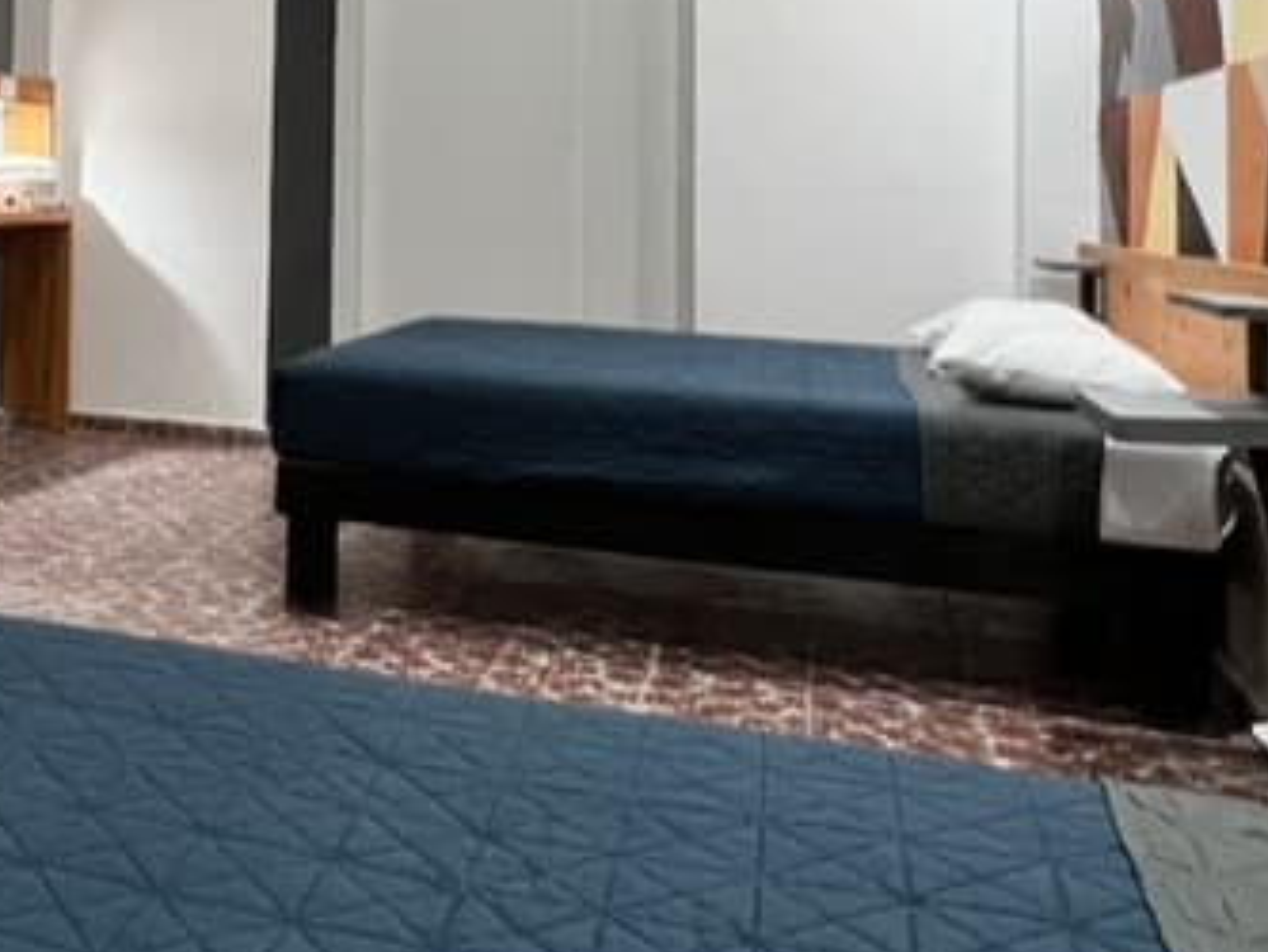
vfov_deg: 34.0
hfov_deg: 43.7
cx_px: 187
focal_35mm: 40
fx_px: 1466
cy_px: 97
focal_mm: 1.57
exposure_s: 1/60
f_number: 1.8
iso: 400
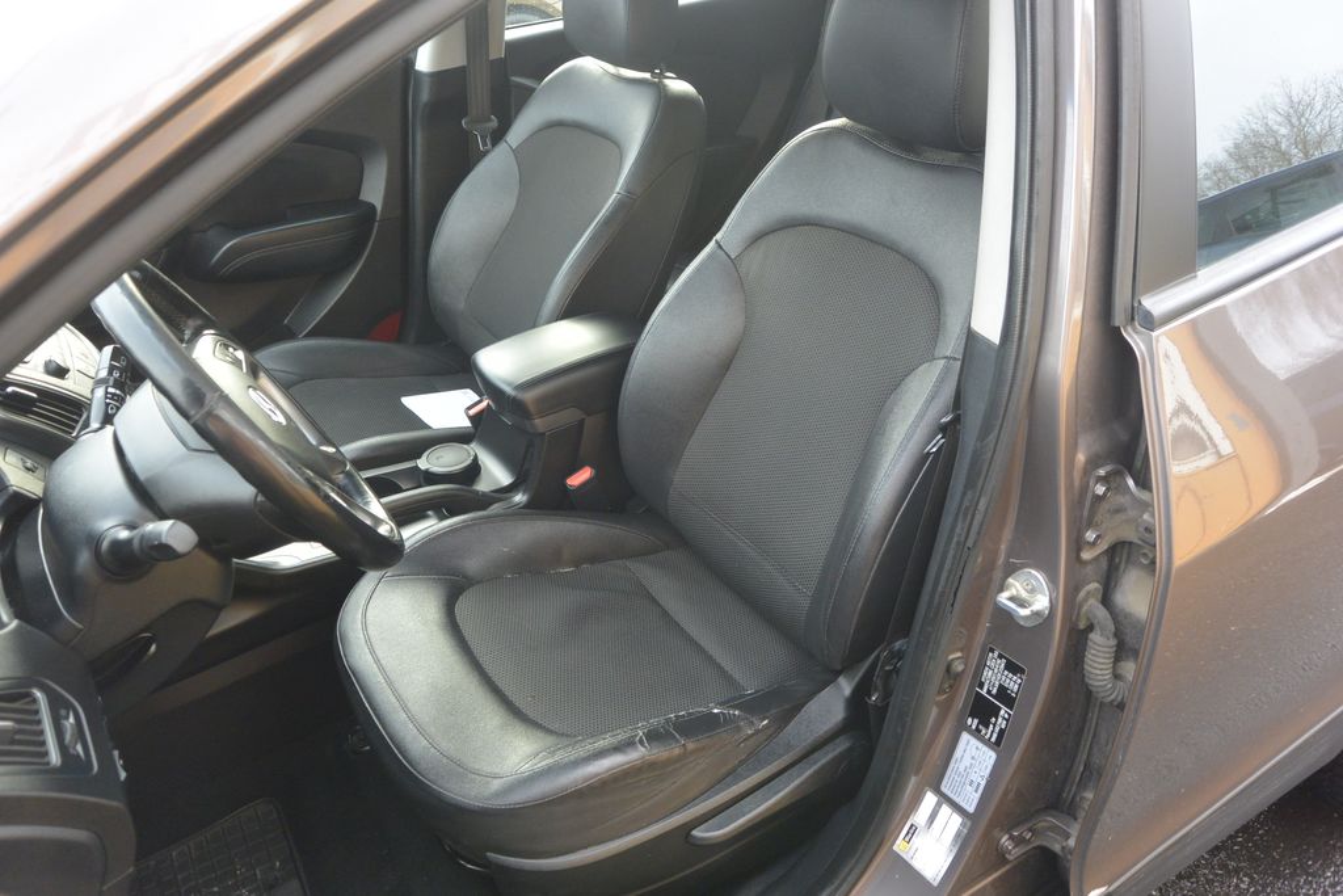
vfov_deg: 47.9
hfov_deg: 67.4
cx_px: 672
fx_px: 1007
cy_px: 448
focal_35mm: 27
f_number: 3.5
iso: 250
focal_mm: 10
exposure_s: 1/125
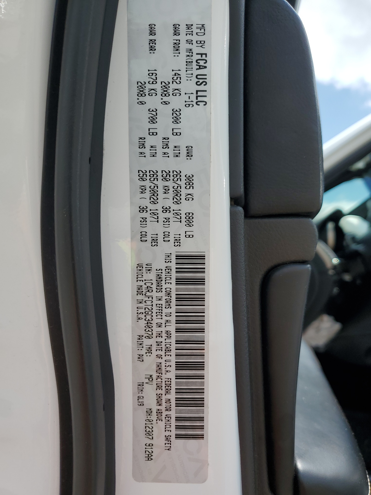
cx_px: 186
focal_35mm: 26
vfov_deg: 67.3
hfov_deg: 53.1
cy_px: 248
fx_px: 372
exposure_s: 1/3333
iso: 50
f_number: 1.5
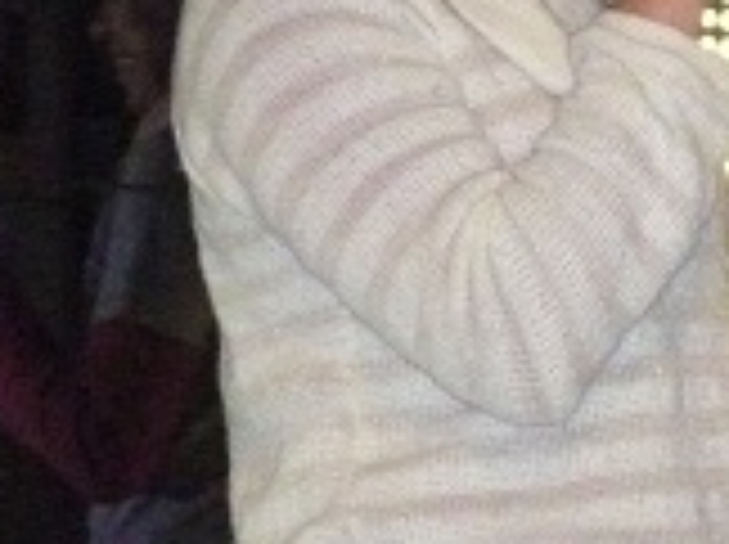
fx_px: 4269
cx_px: 860
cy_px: 43
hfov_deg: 9.6
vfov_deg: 7.3
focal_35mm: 203
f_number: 4.5
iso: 1600
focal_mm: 12.3
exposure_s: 1/60
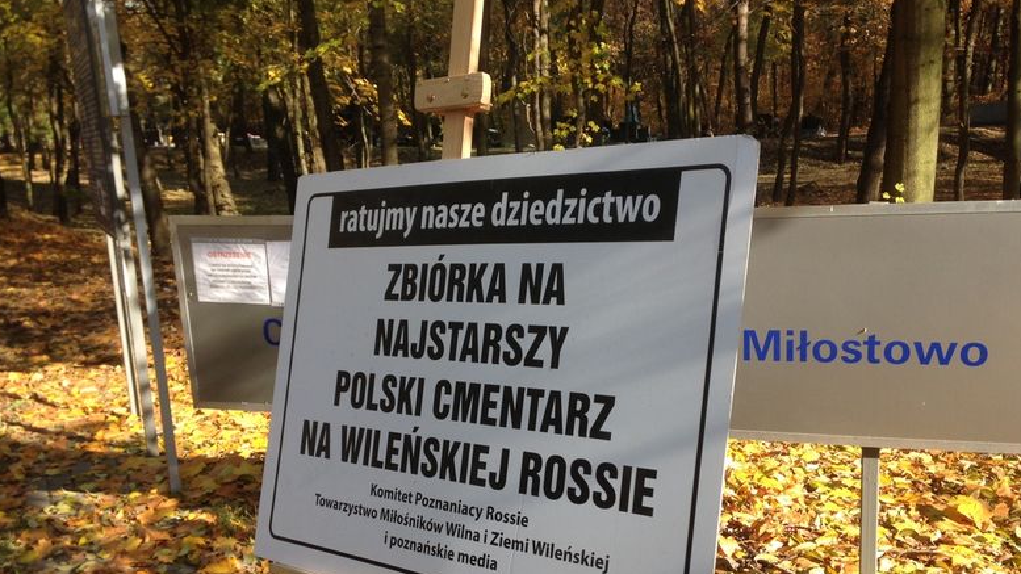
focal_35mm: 37
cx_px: 505
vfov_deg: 31.7
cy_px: 384
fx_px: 1002
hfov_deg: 54.0
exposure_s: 1/411
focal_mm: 4.12
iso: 50
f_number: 2.4
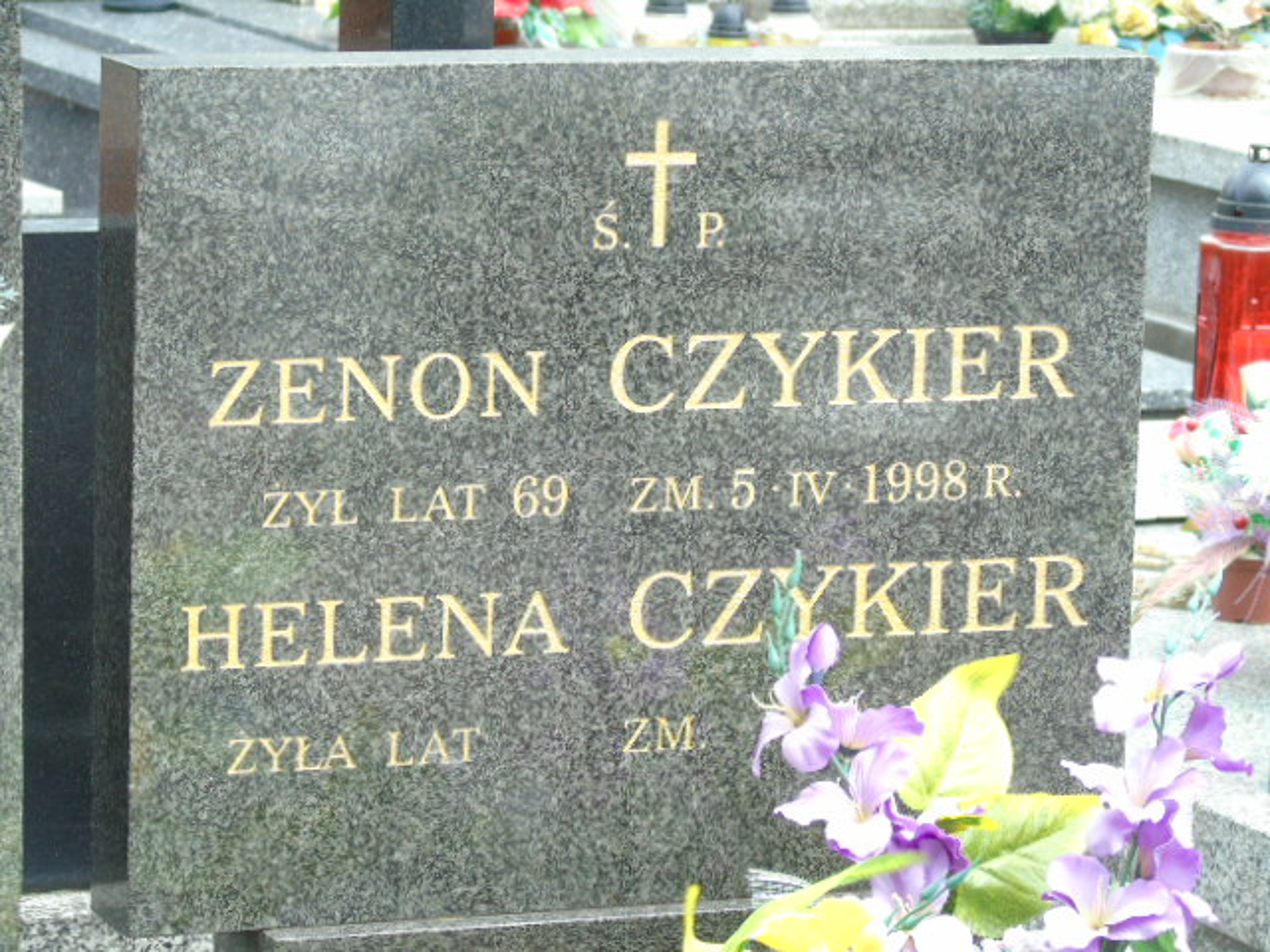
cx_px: 635
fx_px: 5943
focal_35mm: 162
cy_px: 476
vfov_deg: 9.2
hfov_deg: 12.2
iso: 100
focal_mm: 29
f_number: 4.9
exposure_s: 1/125
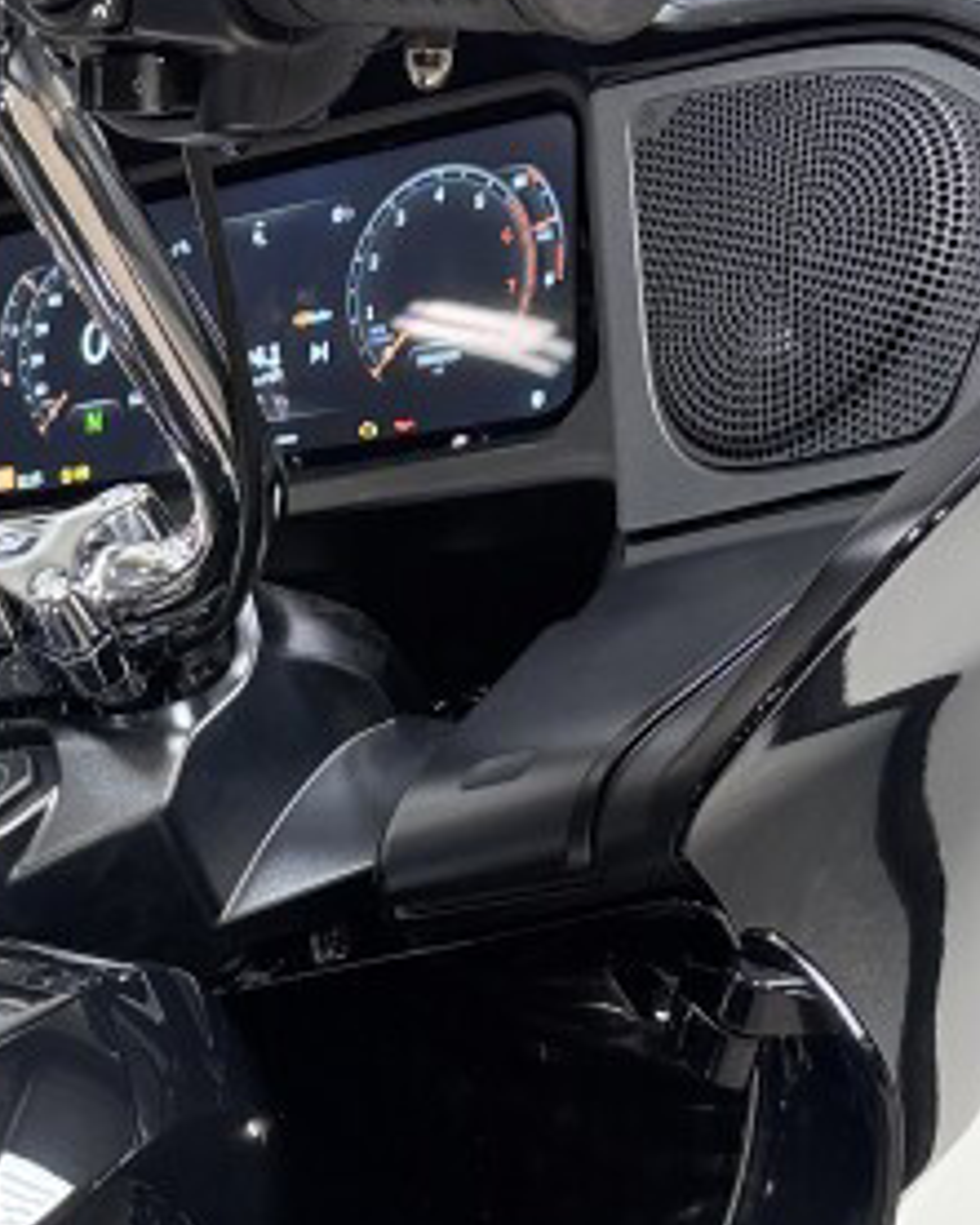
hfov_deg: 15.3
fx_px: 3551
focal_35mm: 98
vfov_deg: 19.5
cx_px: -113
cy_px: 852
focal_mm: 5.96
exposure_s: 1/120
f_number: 1.6
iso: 40
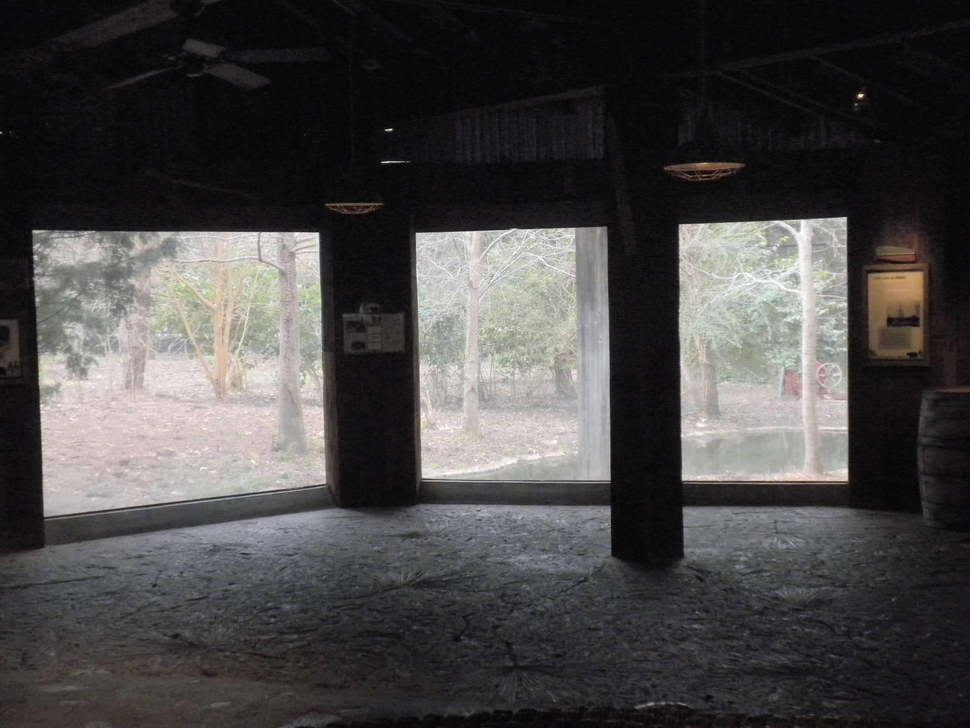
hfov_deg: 36.8
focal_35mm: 52
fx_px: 1457
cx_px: 485
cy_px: 364
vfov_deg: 28.0
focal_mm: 9.1
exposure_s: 1/211
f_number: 4.3
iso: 400
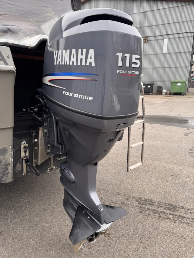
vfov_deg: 71.6
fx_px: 179
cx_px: 97
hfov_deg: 56.8
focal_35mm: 24
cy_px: 129
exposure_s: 1/204
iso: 64
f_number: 1.78
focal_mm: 6.76
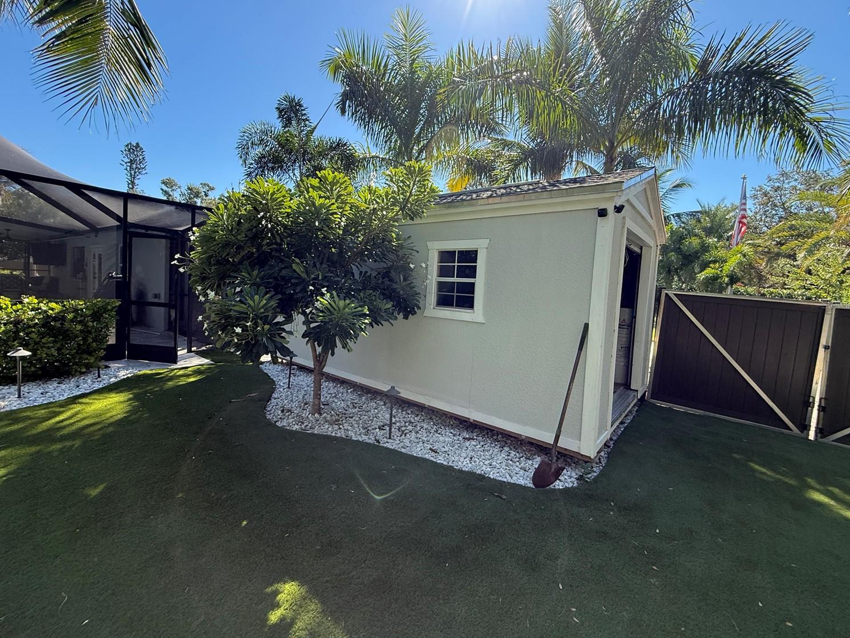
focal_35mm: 15
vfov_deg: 81.7
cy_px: 304
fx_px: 368
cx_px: 420
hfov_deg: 98.2
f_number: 2.2
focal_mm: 2.22
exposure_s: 1/554
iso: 64
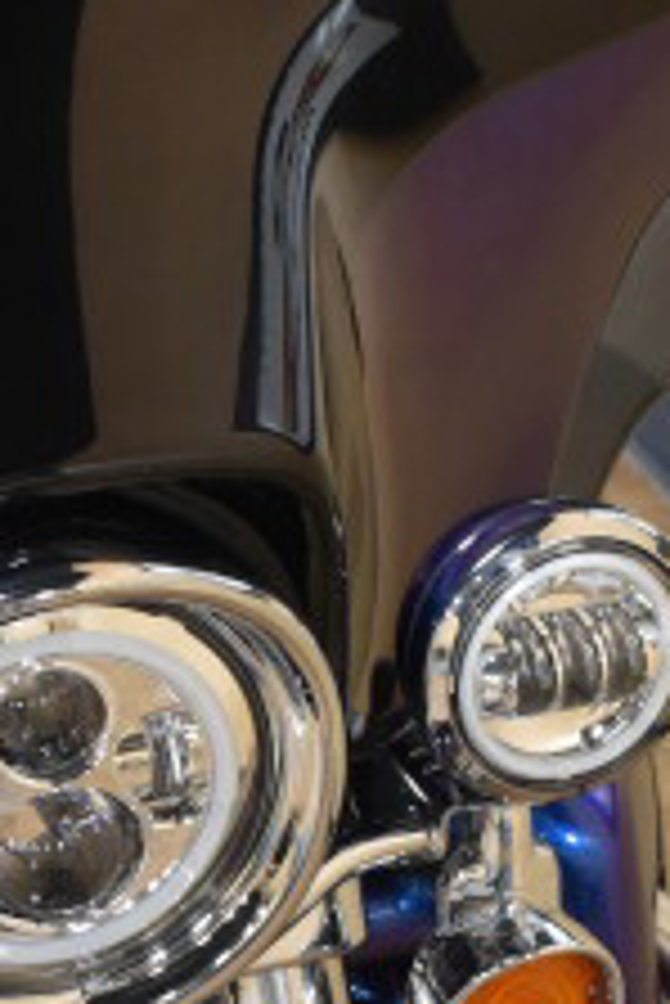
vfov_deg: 15.8
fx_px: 3595
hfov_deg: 10.6
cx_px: 83
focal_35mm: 129
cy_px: 819
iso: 1100
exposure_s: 1/60
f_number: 3.8
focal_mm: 24
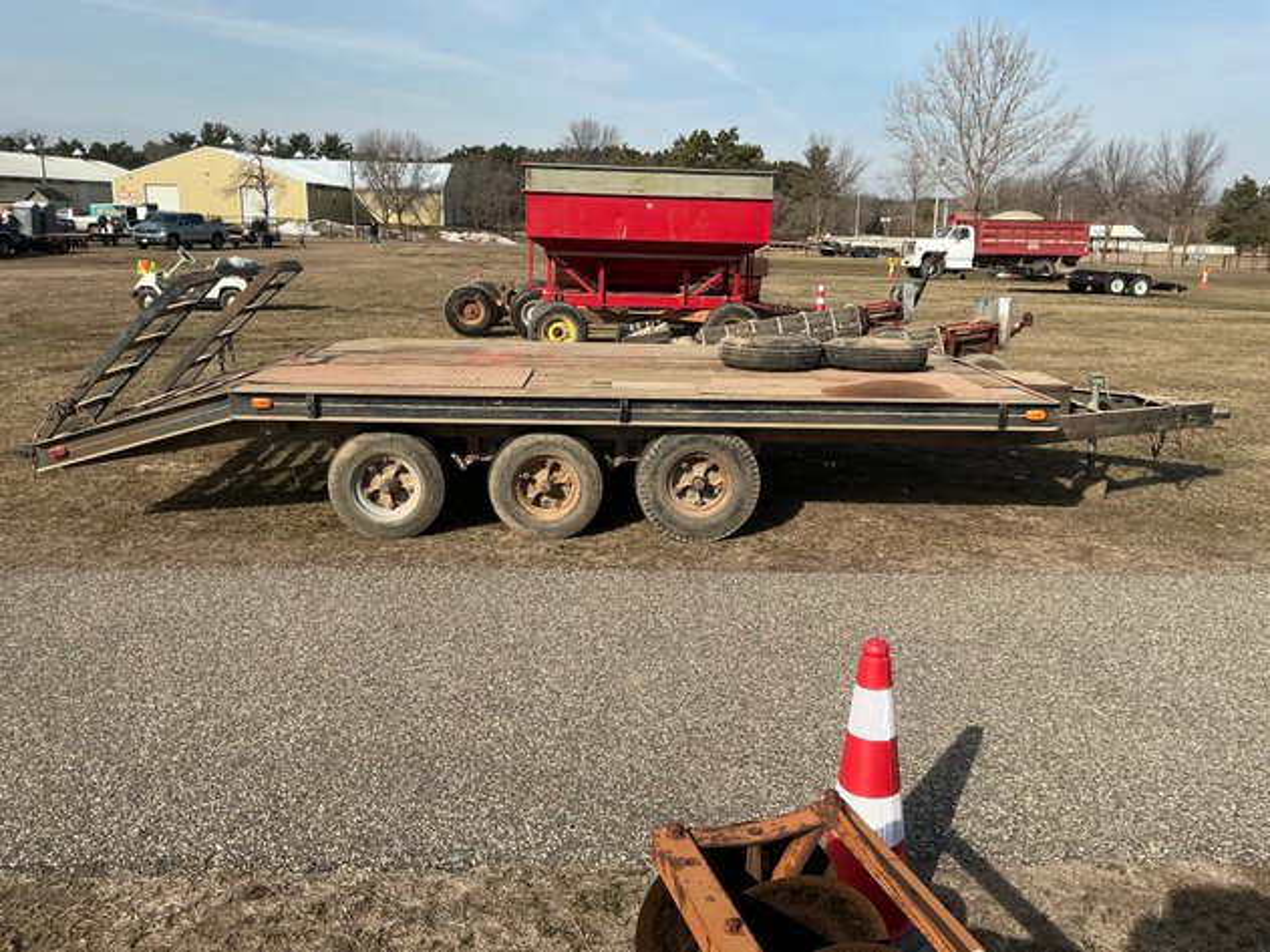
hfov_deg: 63.5
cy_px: 476
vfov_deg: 49.7
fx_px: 1027
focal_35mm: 28
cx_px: 635
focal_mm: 3
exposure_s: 1/2058
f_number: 1.8
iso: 25
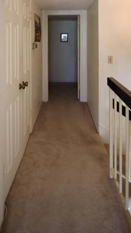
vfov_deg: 62.1
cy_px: 46
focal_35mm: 28
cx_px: 59
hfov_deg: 41.5
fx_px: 173
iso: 800
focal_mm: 15
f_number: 2.8
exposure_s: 1/160
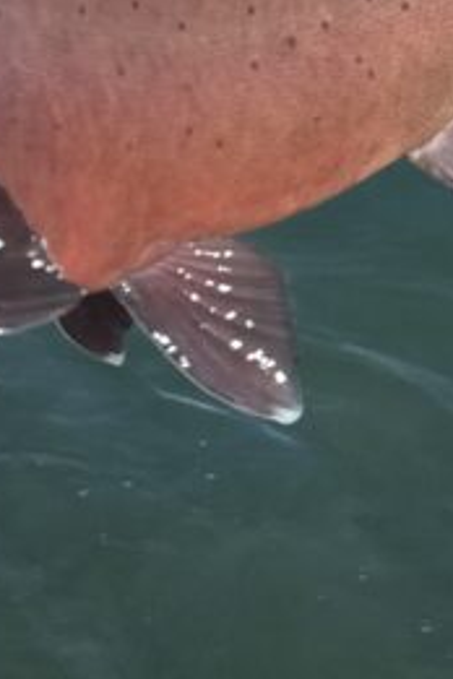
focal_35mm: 98
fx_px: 1850
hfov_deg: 13.4
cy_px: -174
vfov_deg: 19.4
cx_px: -161
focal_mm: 6.76
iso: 80
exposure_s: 1/7353
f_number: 1.78
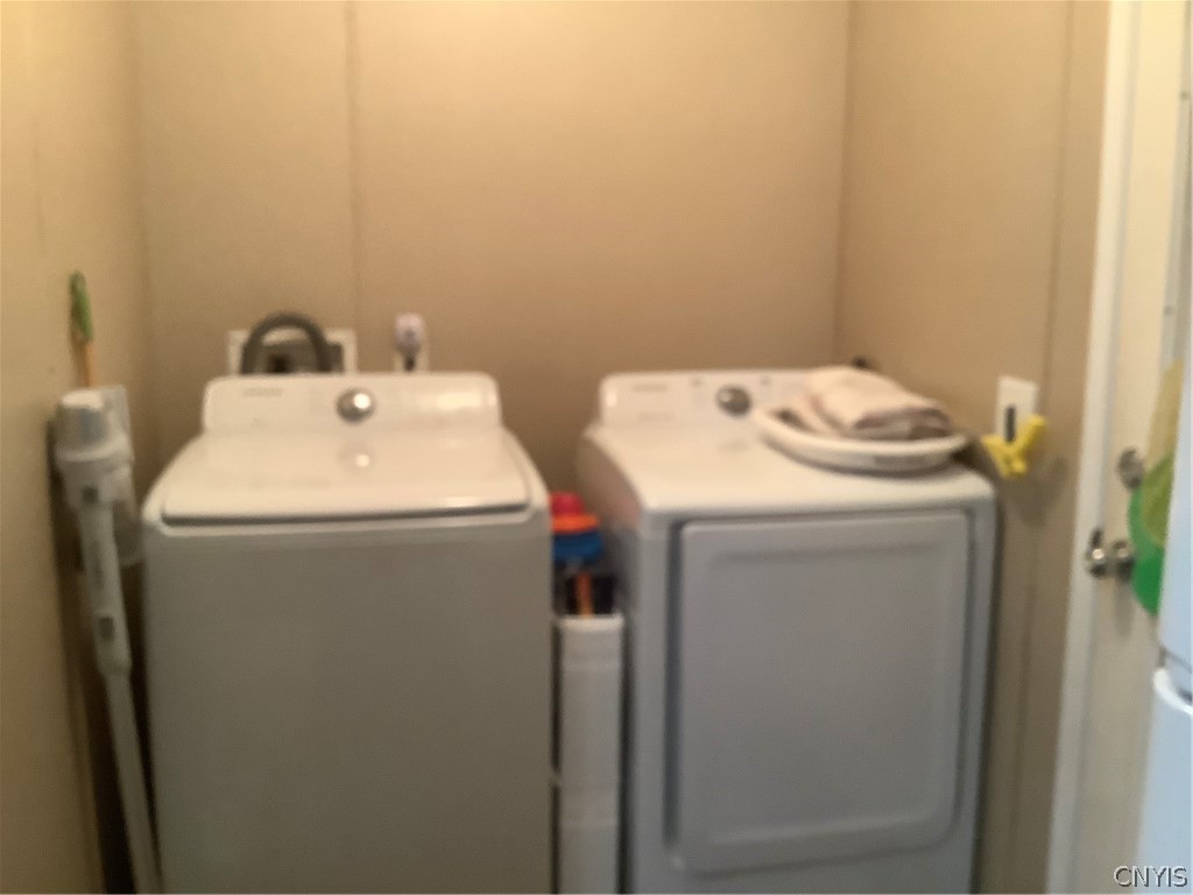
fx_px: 1068
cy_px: 448
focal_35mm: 31
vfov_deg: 45.4
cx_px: 596
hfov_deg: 58.4
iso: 320
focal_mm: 3.3
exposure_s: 1/33
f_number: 2.4
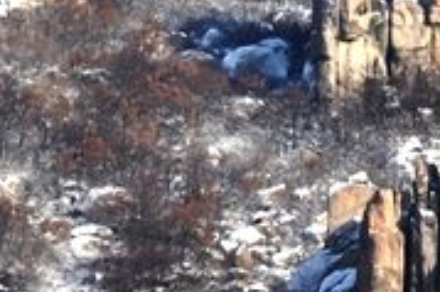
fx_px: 7461
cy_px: 128
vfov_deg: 2.2
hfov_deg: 3.4
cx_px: 209
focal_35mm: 611
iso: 200
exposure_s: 1/320
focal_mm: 130
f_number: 11
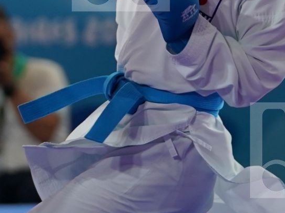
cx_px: -57
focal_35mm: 604
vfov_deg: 2.5
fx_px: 4971
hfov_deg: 3.3
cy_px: -36
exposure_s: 1/1000
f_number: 2.8
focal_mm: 126
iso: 1000
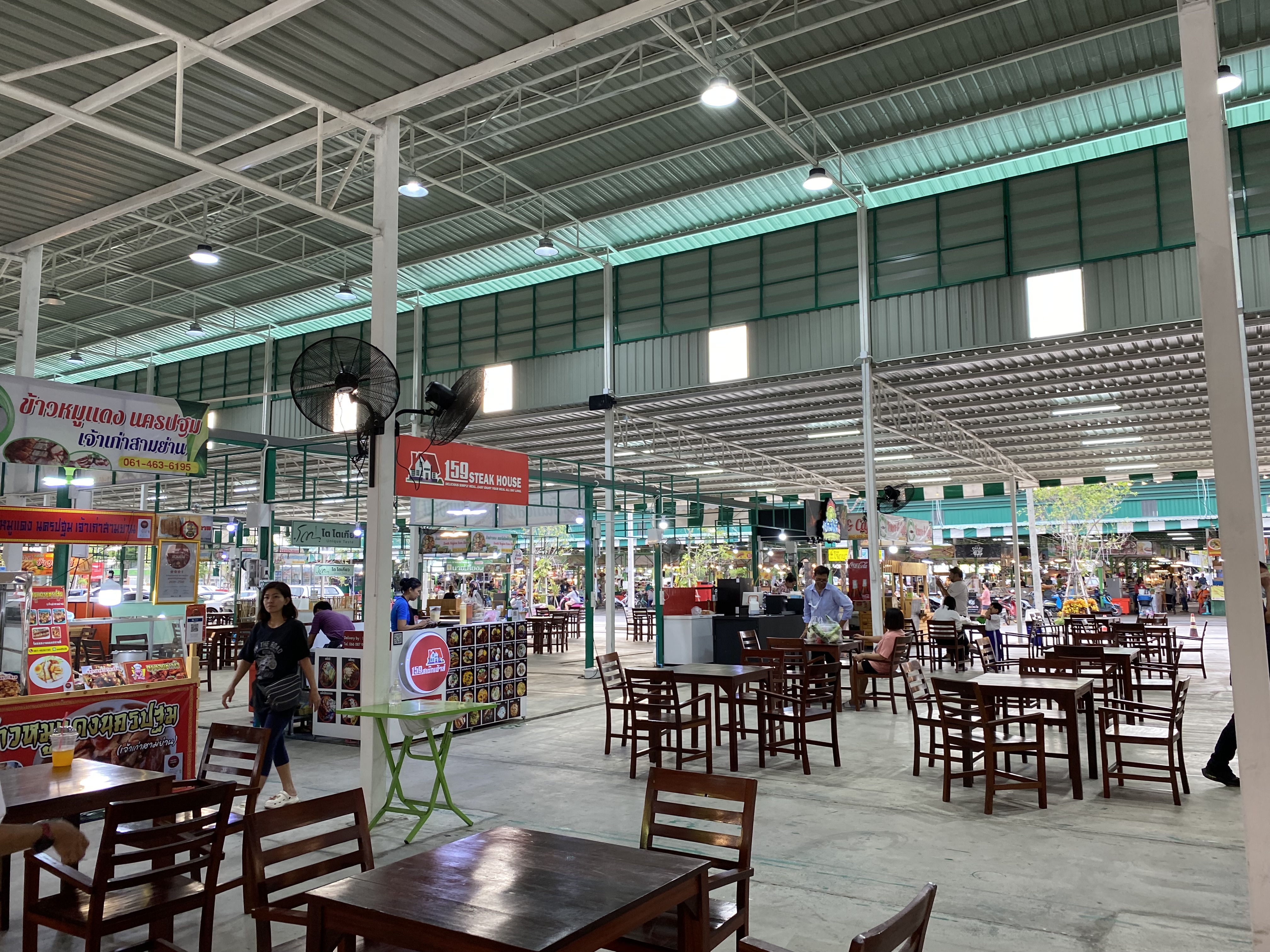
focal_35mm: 26
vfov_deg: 53.1
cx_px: 635
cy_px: 476
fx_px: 954
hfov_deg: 67.3
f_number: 1.8
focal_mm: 4.25
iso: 125
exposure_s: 1/100
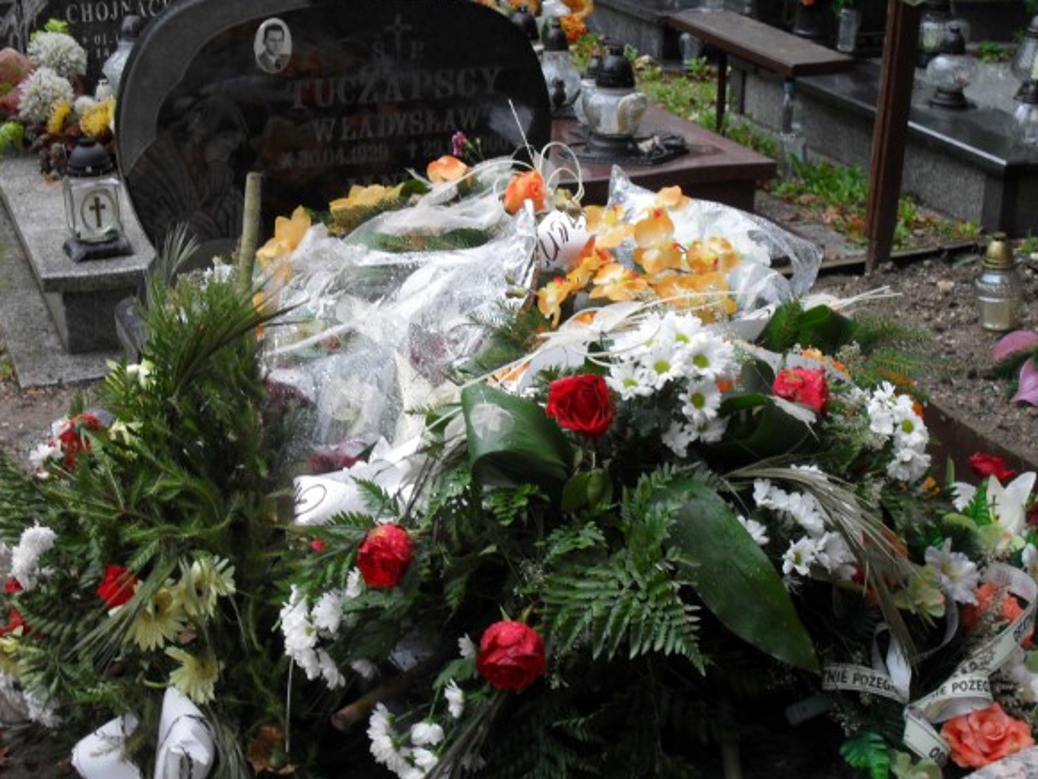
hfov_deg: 35.5
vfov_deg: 27.0
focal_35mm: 54
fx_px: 1620
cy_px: 381
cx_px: 523
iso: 100
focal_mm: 8.7
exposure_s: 1/60
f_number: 3.9
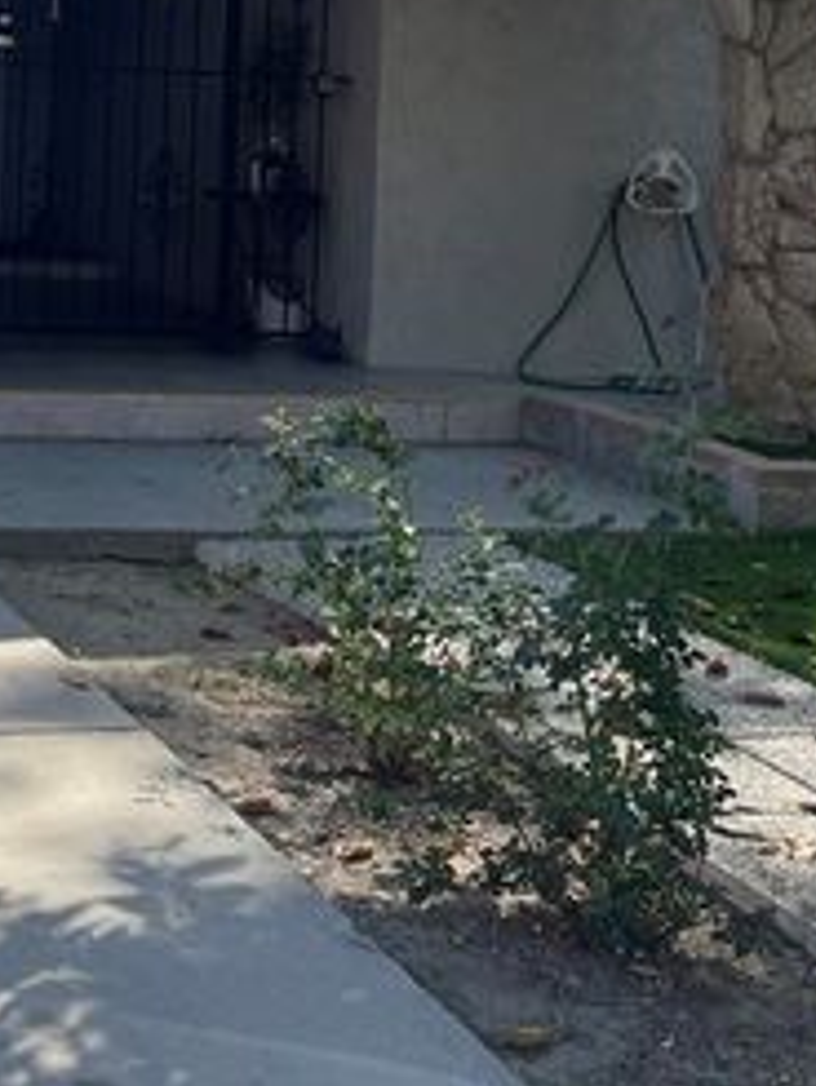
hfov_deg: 20.3
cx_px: -146
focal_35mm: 68
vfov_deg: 26.7
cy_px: -51
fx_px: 2135
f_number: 1.6
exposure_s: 1/1912
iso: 32
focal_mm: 5.1
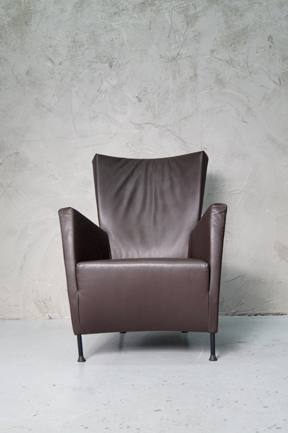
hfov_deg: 25.7
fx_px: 631
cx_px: 144
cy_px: 216
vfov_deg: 37.9
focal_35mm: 52
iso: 400
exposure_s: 1/10
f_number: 7.1
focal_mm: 35
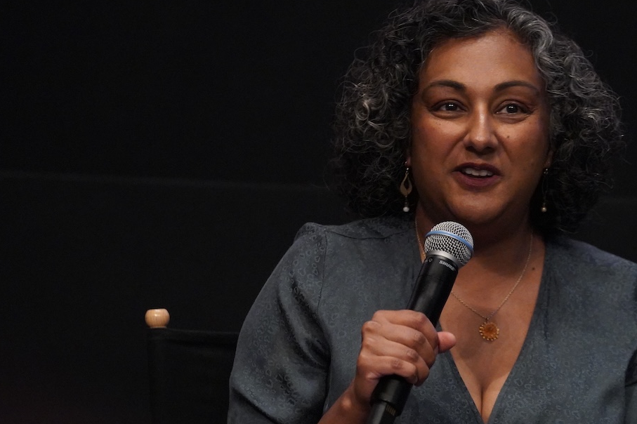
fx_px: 4917
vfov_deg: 4.9
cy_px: 245
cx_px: 407
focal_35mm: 278
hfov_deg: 7.4
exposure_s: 1/80
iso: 12800
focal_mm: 197
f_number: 4
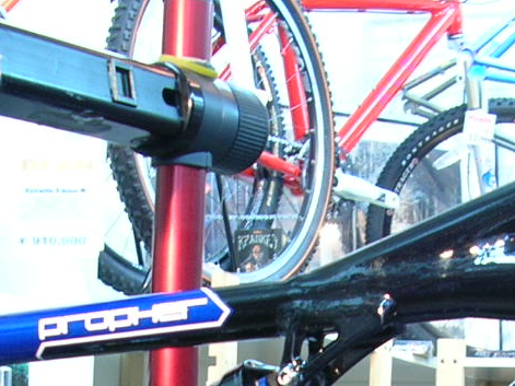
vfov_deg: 11.9
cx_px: 344
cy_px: 578
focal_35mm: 119
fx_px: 1770
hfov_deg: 16.5
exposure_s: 1/6.3
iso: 54
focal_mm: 5.8
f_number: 2.8
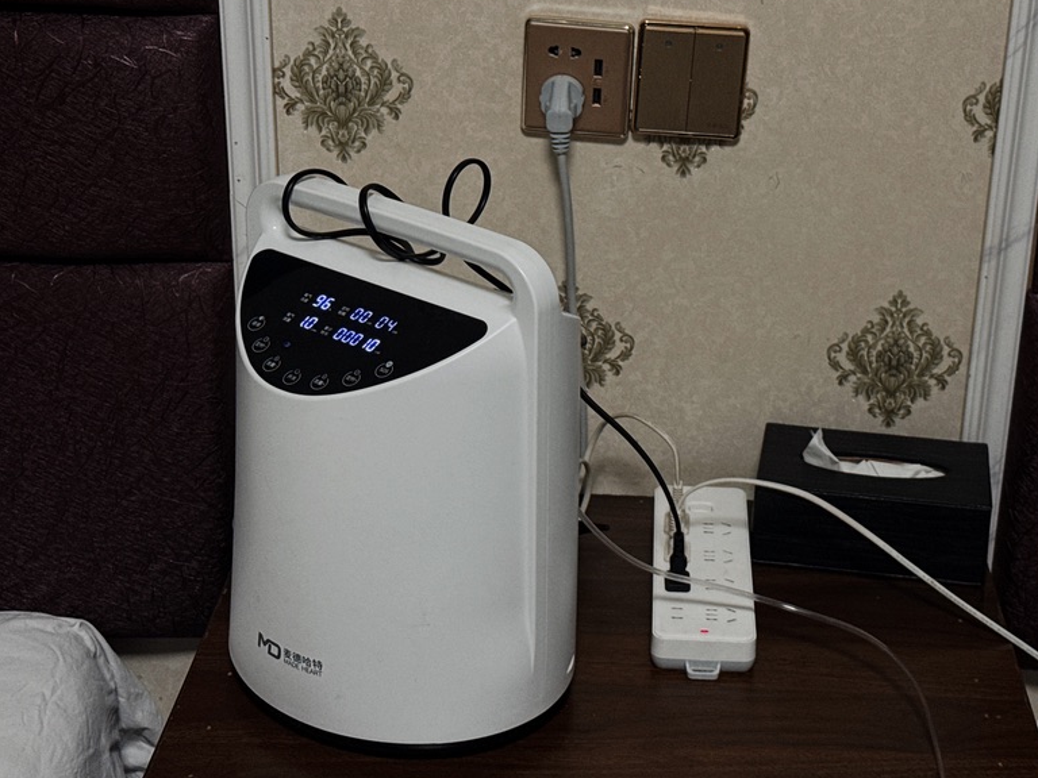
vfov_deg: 22.9
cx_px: 624
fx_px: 1919
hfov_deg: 30.2
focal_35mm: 64
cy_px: 326
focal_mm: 6.76
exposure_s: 1/78
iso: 100
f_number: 1.78
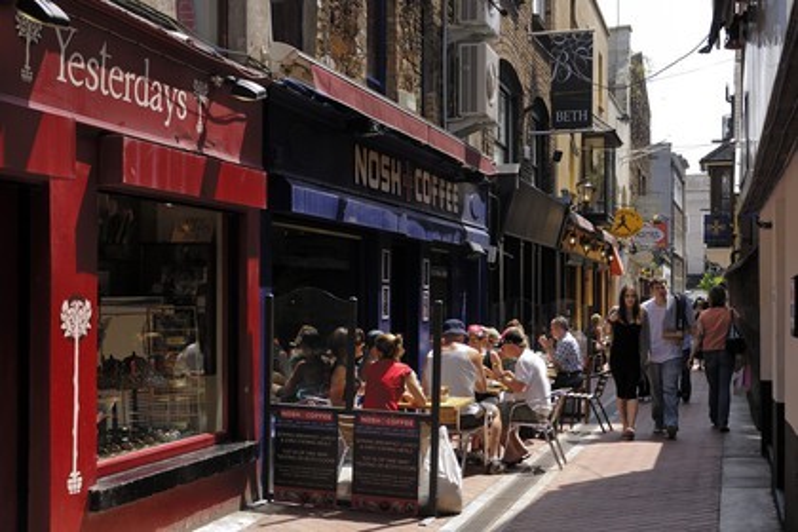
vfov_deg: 26.5
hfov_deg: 38.9
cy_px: 266
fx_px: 1130
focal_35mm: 51
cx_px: 399
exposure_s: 1/160
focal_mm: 34
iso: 100
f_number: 5.3
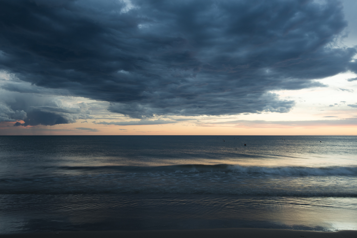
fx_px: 298
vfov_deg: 43.6
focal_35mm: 30
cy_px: 119
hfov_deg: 61.9
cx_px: 178
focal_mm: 30
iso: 140
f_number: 11
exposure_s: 1/2
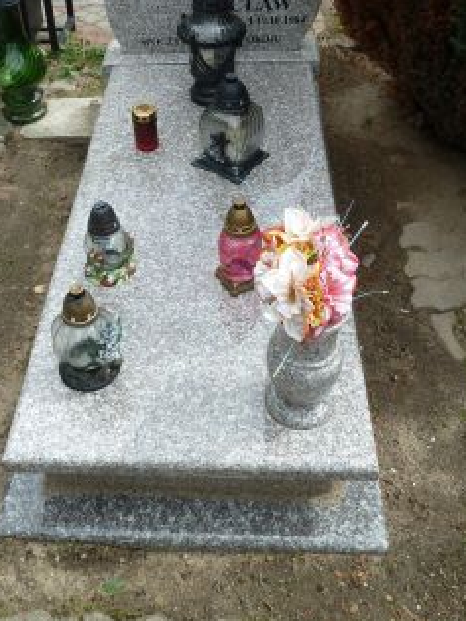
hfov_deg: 37.6
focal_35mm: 38
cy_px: 200
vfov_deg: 48.1
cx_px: 185
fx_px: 682
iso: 80
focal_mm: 4.1
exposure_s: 1/250
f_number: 4
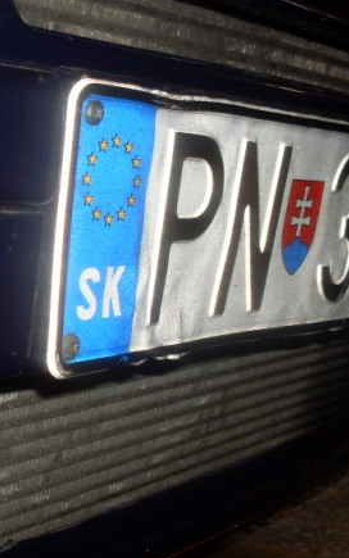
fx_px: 1126
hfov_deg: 17.2
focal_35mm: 74
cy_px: 280
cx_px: -1
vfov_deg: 27.8
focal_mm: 6.3
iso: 100
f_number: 2.8
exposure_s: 1/45
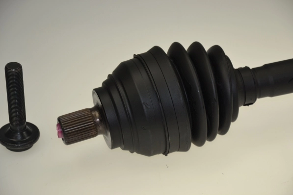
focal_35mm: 158
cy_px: 98
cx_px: 146
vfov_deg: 8.7
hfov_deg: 13.0
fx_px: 1282
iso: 110
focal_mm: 105
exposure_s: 1/200
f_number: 5.6
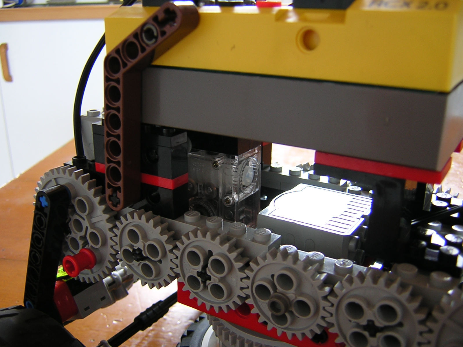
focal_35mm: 36
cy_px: 174
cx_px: 232
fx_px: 482
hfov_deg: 51.4
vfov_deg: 39.7
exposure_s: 1/9.4
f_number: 2.6
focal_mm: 4.7
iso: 100
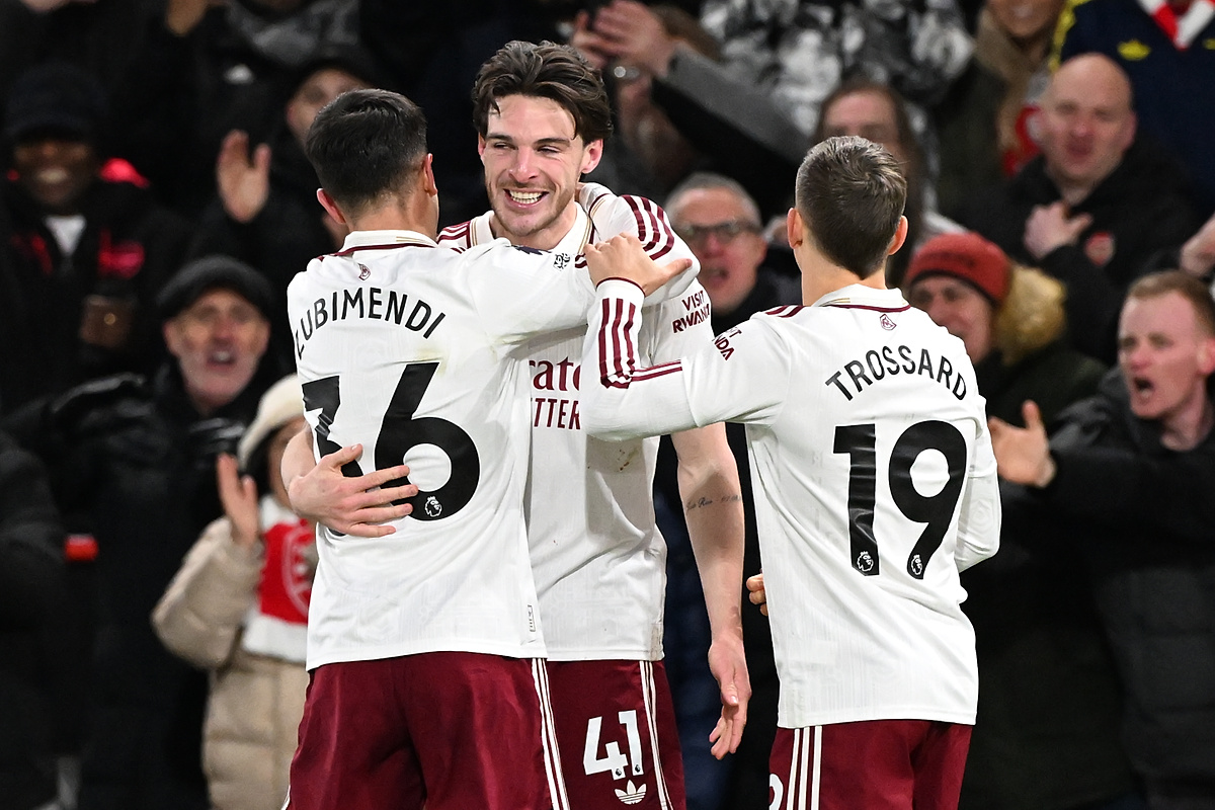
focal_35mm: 400
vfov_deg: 3.4
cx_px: 608
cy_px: 405
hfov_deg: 5.2
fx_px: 13499
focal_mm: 400
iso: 5000
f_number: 4
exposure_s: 1/1600
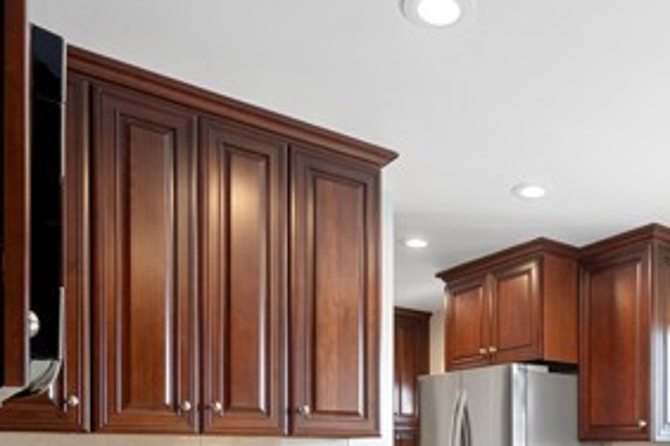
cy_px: 452
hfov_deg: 51.8
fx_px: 654
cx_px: 506
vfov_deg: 34.2
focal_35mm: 35
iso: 125
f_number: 8
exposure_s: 1/2
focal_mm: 15.5
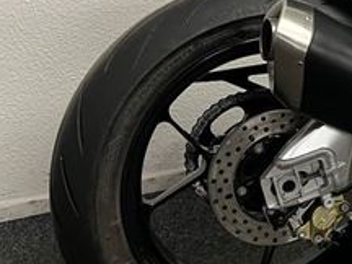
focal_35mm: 77
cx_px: 494
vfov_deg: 18.6
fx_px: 783
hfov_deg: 22.0
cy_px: -10
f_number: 1.6
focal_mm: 5.1
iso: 100
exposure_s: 1/50
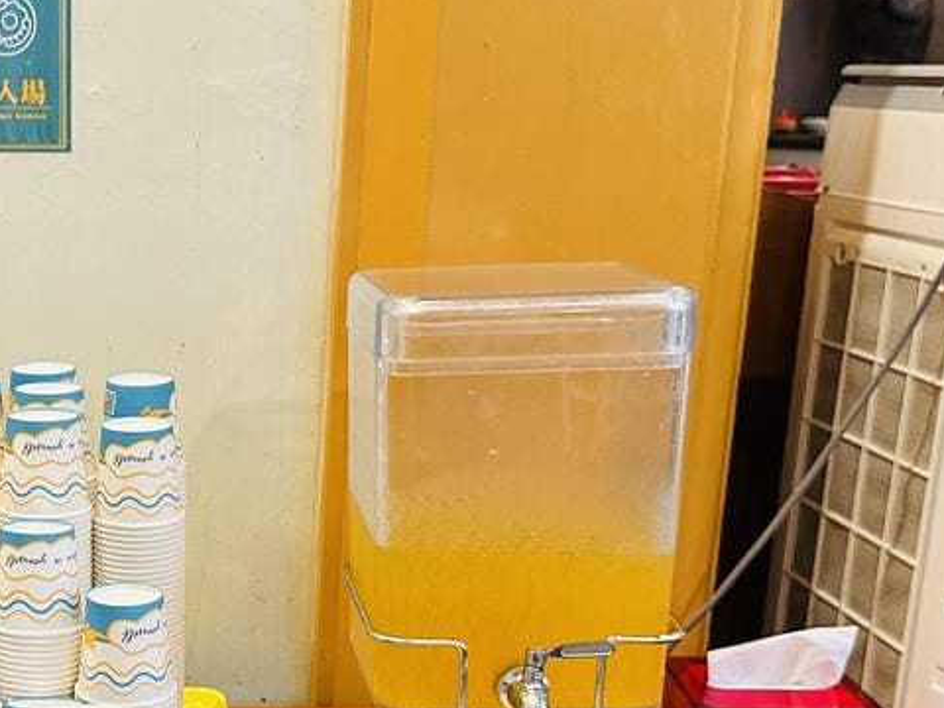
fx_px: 1636
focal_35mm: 60
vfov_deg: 24.1
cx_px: 75
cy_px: 560
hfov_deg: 30.6
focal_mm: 6.86
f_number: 1.78
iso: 250
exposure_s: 1/60
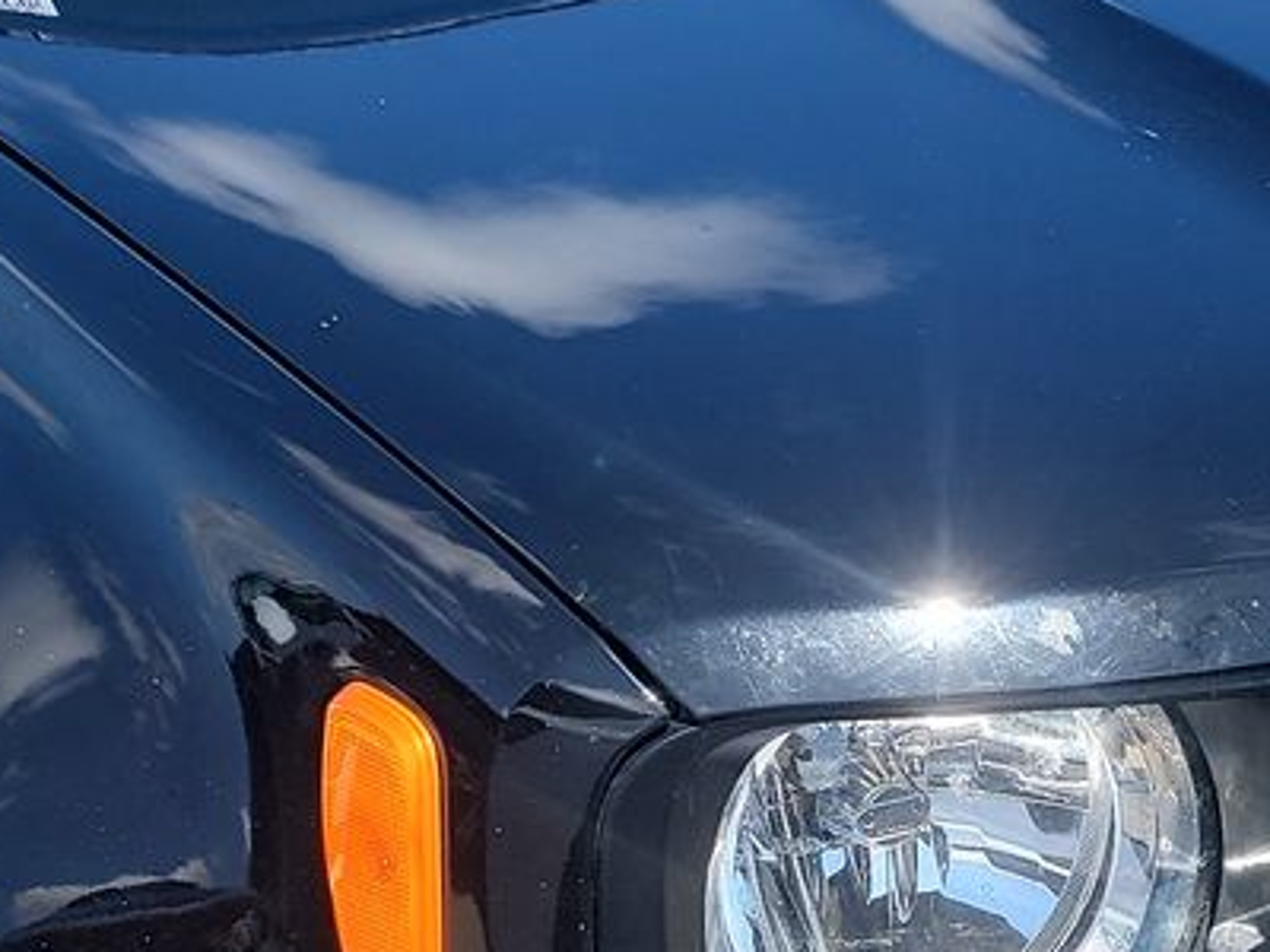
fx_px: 3522
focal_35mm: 96
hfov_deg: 20.4
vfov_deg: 15.3
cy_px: 752
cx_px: 714
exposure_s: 1/732
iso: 50
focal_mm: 6.7
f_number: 1.8
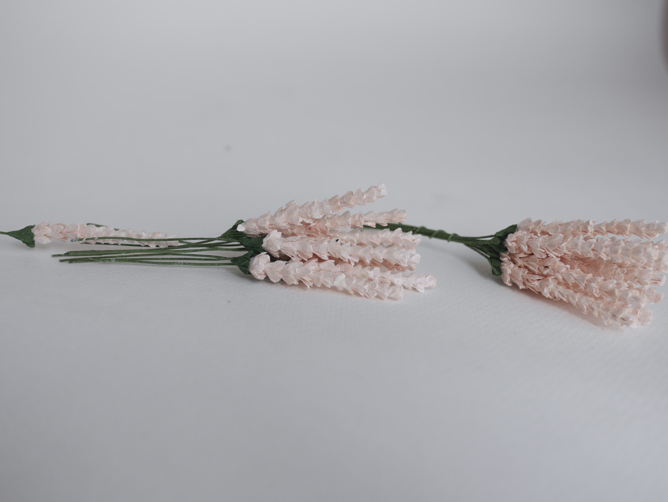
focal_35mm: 40
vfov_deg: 36.0
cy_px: 251
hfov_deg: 46.8
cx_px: 334
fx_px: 772
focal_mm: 20
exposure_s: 1/250
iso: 200
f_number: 2.8
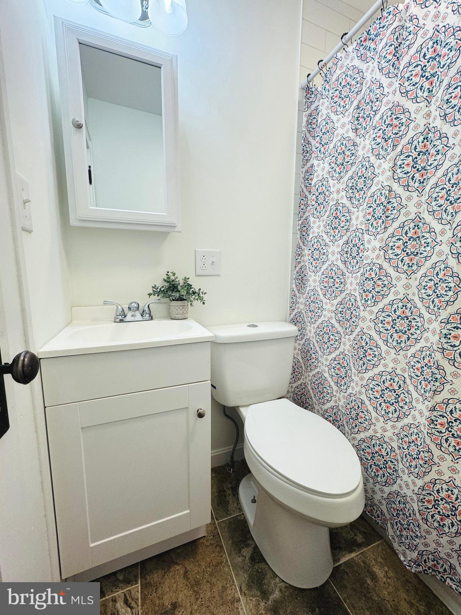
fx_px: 249
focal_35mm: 14
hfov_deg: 85.7
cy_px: 308
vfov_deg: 102.1
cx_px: 230
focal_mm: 2.22
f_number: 2.2
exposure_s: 1/120
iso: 125
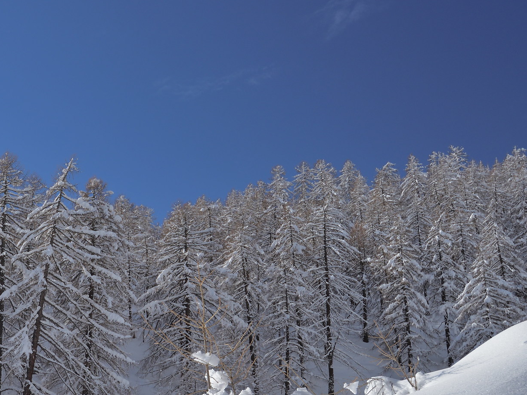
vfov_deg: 22.2
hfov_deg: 29.3
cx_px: 203
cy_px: 251
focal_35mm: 66
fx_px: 1005
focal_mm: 35
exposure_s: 1/320
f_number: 8
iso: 100
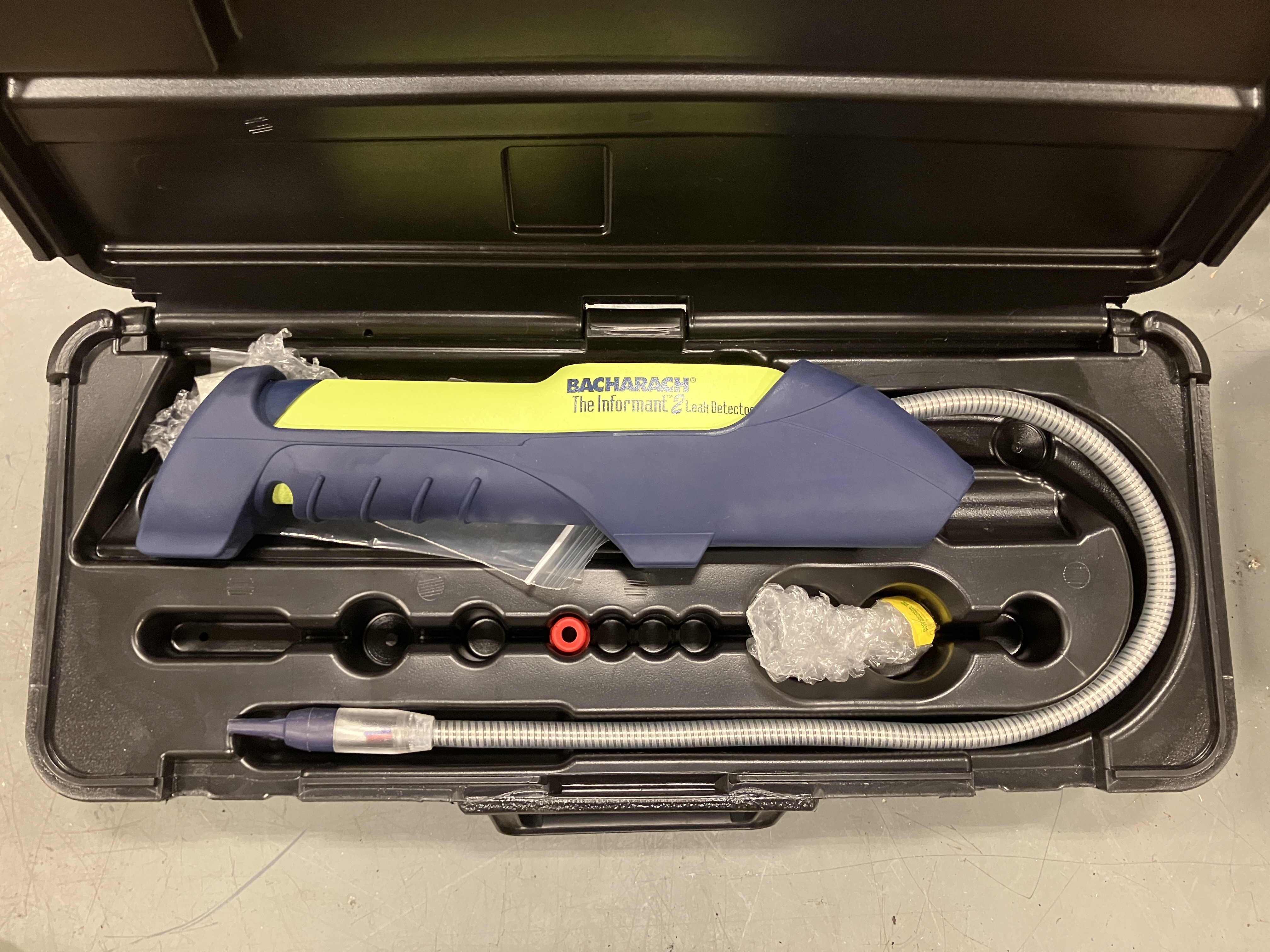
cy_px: 476
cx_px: 635
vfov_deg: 49.7
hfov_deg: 63.4
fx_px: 1027
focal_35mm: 28
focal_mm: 3.99
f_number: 1.8
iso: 400
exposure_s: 1/30
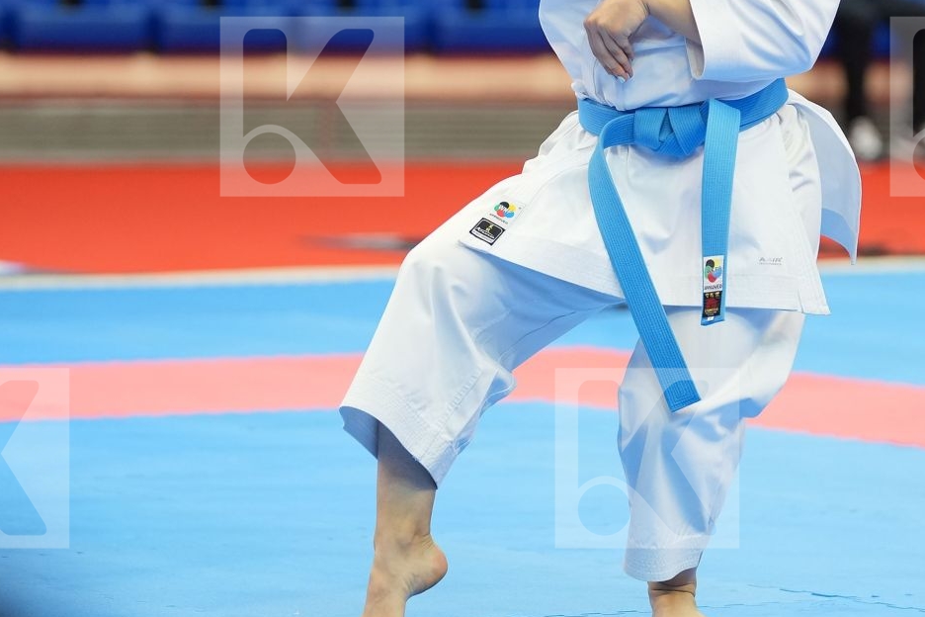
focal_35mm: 273
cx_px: 647
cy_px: 107
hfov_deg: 7.5
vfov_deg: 5.0
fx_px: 7014
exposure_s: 1/500
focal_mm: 142
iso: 1250
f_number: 2.8
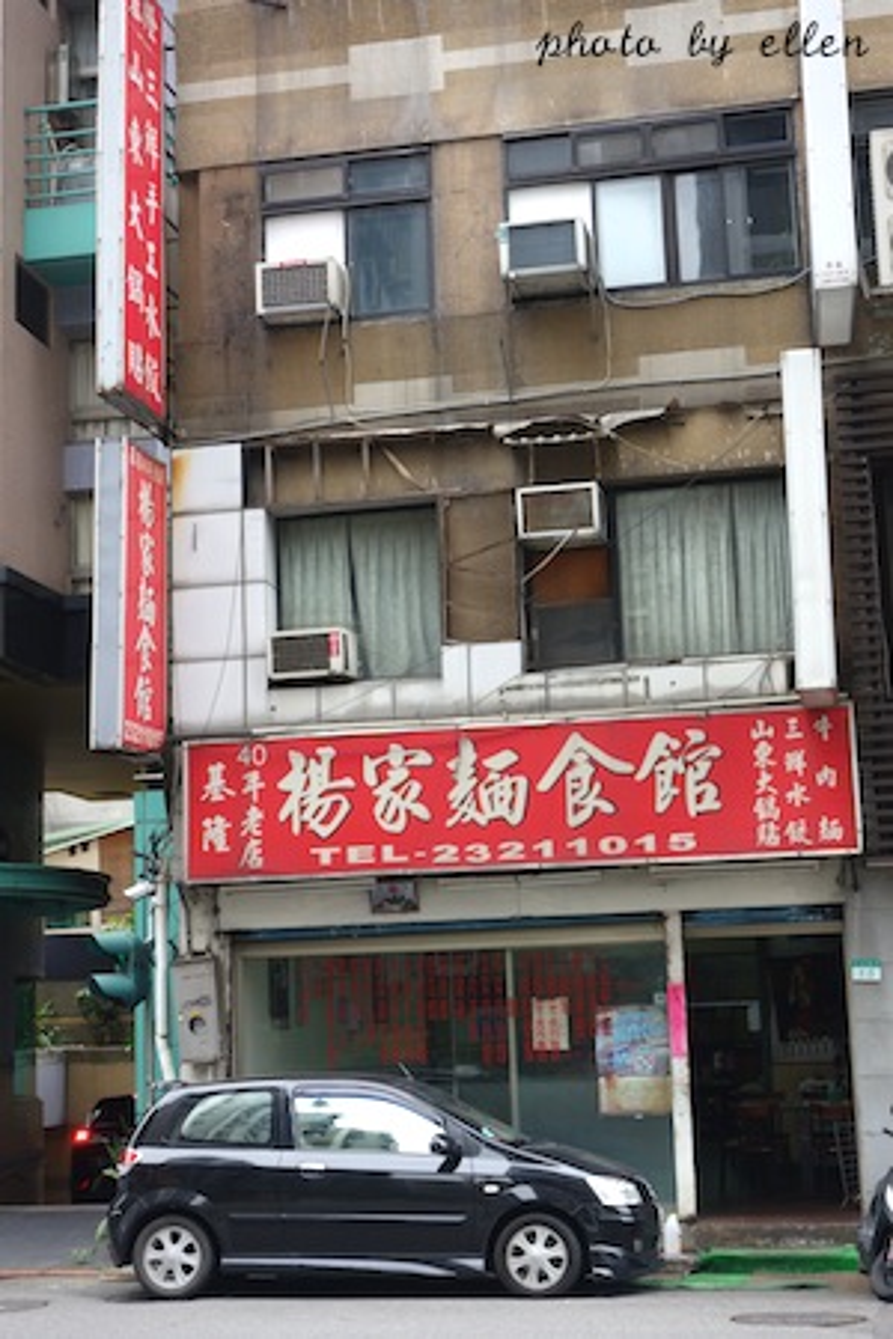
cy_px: 670
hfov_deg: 25.1
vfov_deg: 36.9
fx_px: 2009
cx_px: 446
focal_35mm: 54
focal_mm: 20.19
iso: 320
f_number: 4.5
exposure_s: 1/250
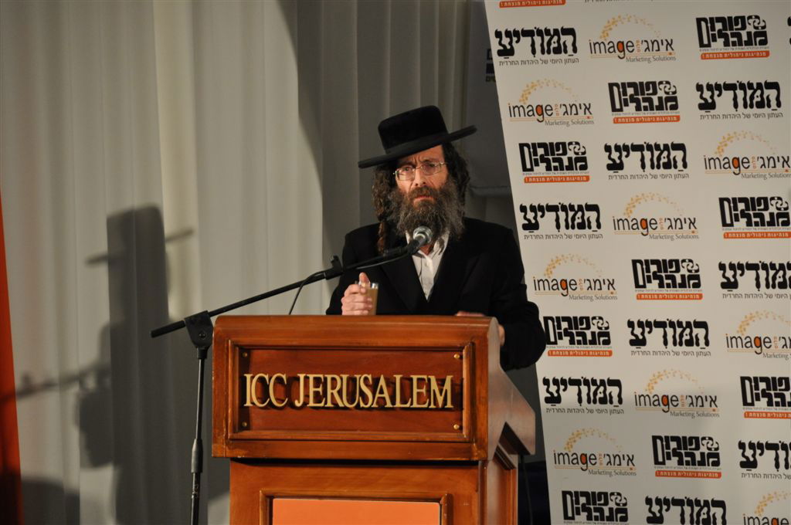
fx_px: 6583
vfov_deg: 4.6
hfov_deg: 6.9
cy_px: 262
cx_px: 396
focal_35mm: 300
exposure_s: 1/125
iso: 900
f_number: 5.6
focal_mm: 200
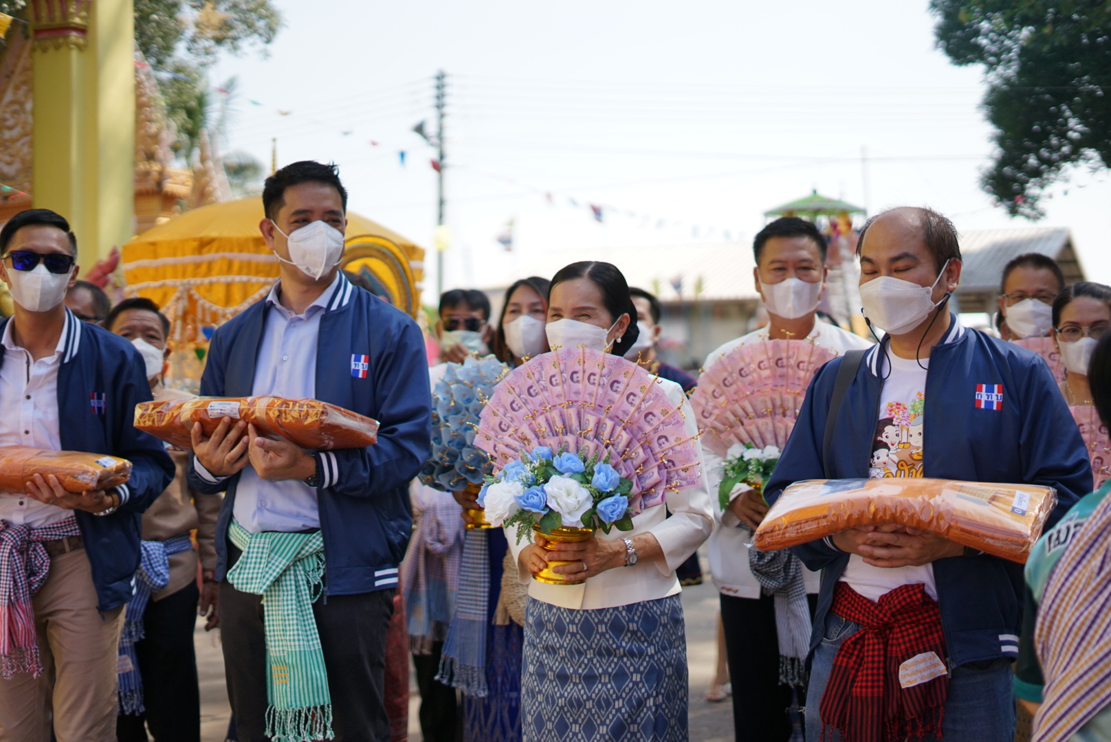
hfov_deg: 39.6
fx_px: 1544
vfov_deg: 27.0
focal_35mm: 50
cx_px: 556
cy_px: 371
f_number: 1.8
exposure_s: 1/8000
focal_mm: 50
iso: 400
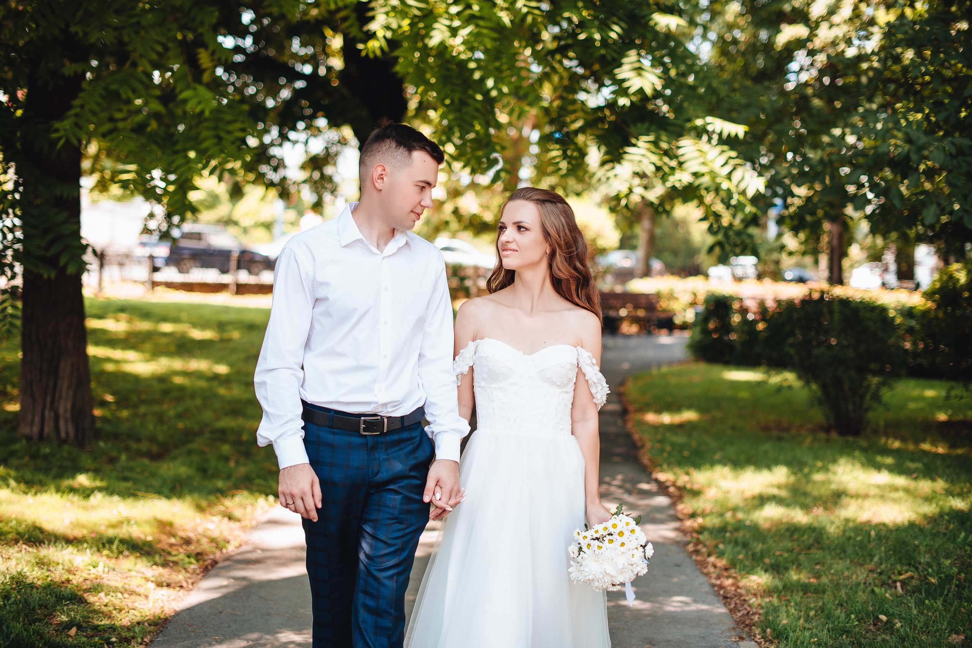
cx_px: 486
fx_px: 1350
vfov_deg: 27.0
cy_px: 324
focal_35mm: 50
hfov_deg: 39.6
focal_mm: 50
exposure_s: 1/500
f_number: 2.2
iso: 200
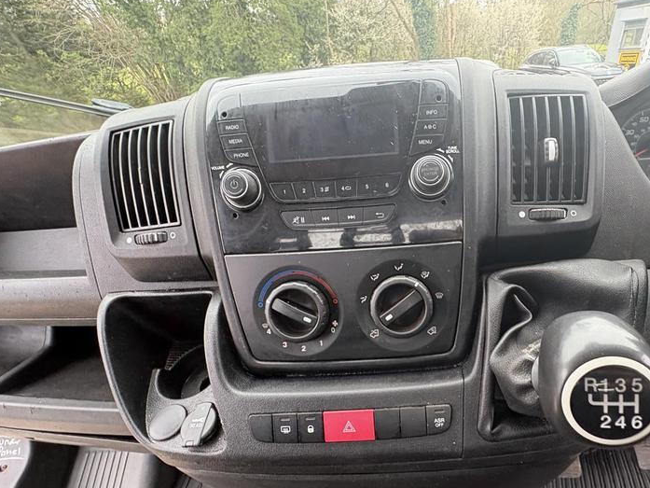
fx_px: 338
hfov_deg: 85.8
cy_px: 301
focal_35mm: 18
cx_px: 412
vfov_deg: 70.6
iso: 160
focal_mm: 2.22
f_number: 2.2
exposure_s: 1/99
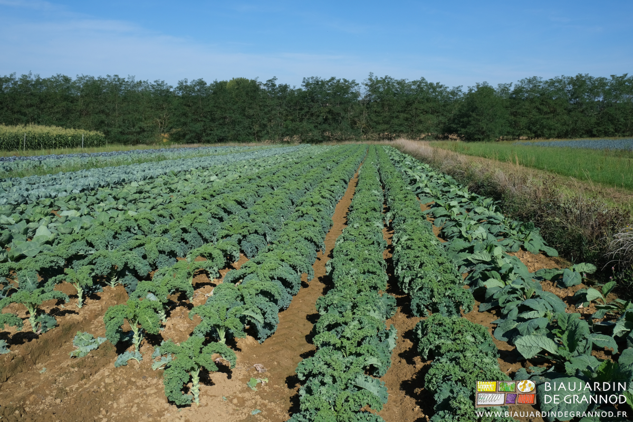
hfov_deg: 63.7
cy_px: 211
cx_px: 316
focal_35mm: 29
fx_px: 510
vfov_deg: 45.0
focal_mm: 19.6
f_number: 7.1
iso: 160
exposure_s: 1/450
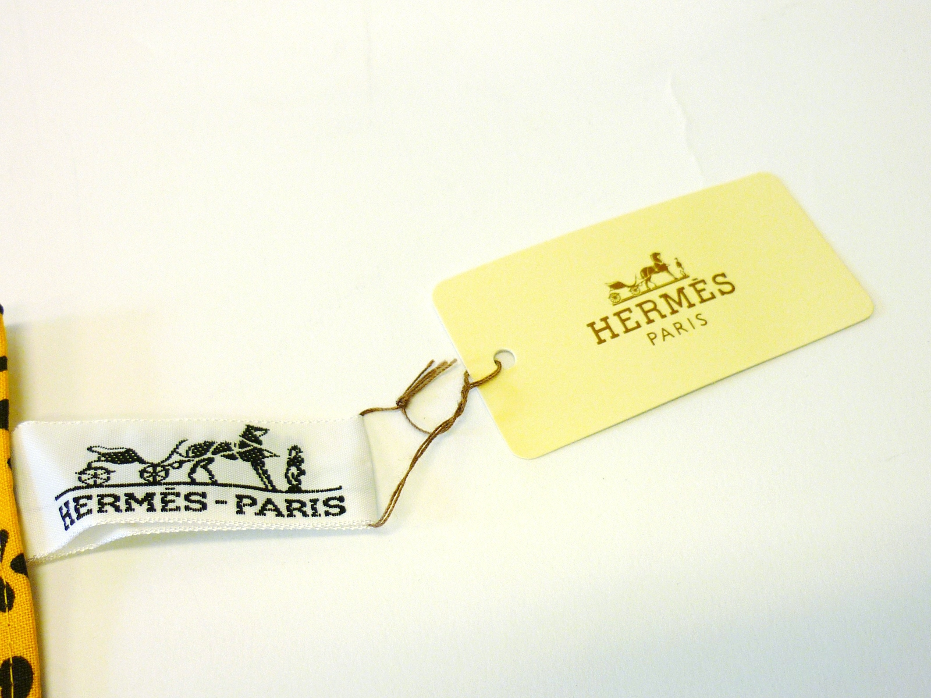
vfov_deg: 32.2
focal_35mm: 45
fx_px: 1210
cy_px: 349
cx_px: 466
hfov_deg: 42.1
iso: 80
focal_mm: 5.5
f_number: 2.8
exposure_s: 1/50
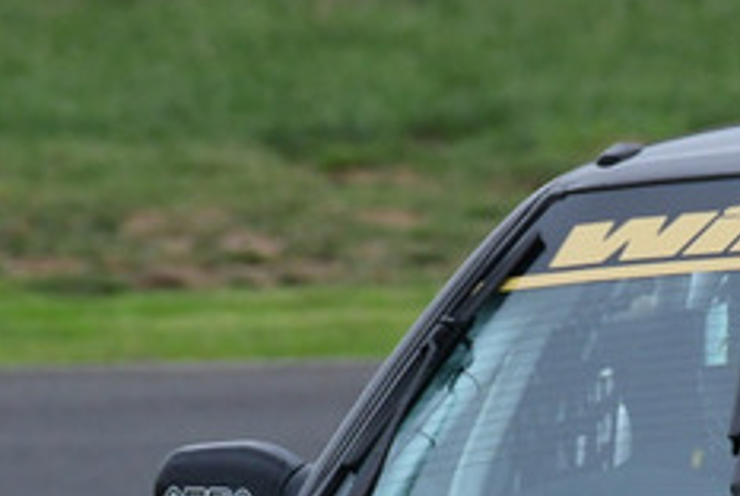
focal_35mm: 2572
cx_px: 962
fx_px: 52935
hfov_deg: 0.8
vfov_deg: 0.5
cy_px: 486
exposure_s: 1/640
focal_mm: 500
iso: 1000
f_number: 11
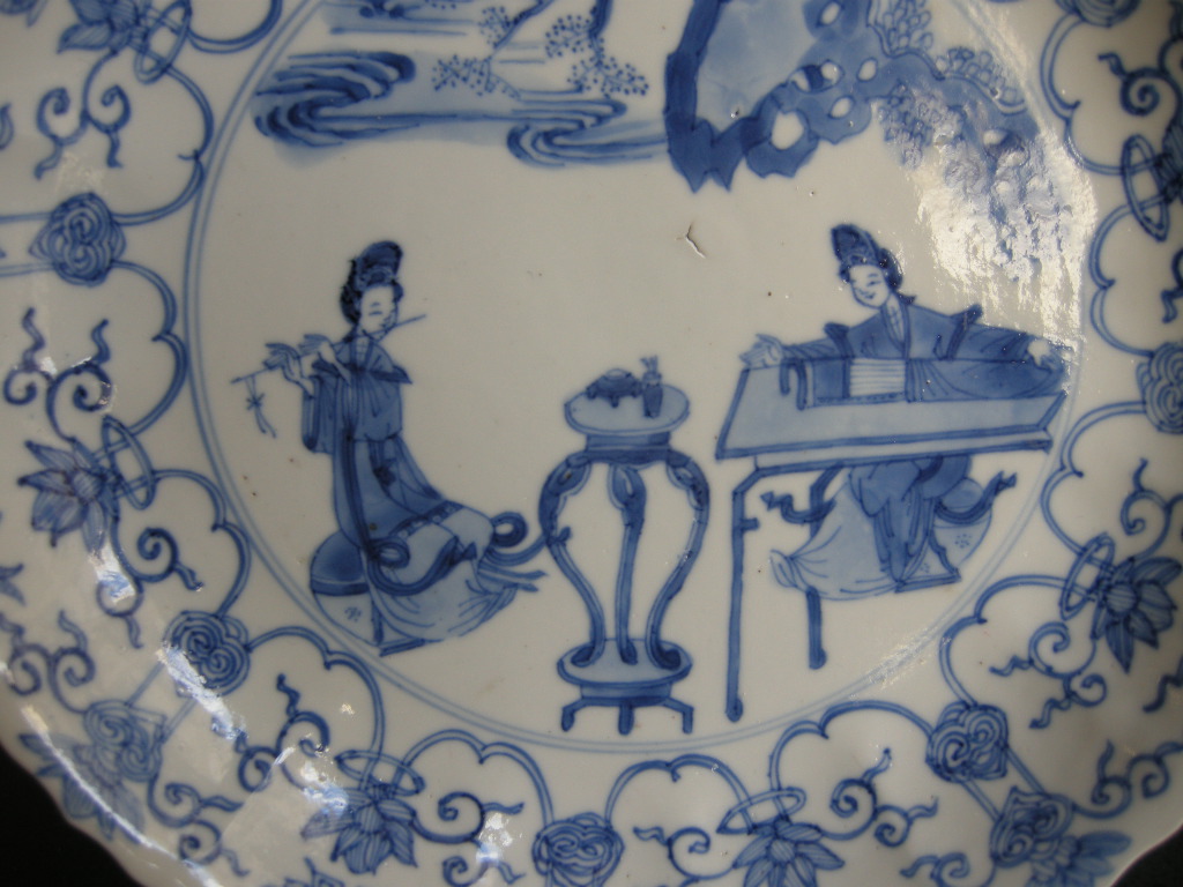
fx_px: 1196
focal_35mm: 35
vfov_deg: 40.7
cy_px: 444
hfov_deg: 52.6
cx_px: 592
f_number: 2.7
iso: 64
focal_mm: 7.5
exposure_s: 1/63.3
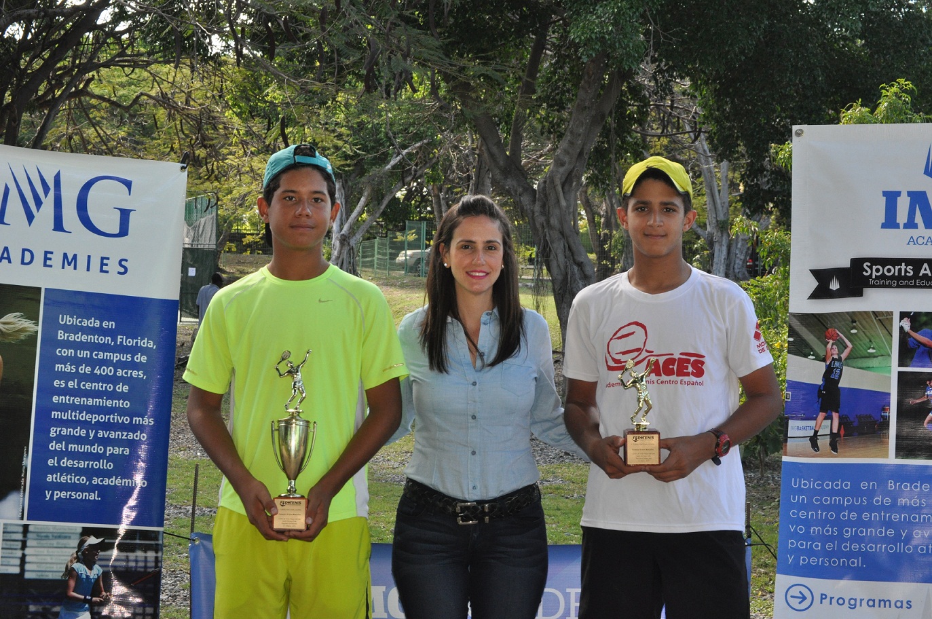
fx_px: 2133
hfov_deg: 24.6
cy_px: 310
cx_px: 466
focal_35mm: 82
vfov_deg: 16.5
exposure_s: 1/200
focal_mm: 55
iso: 800
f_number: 14
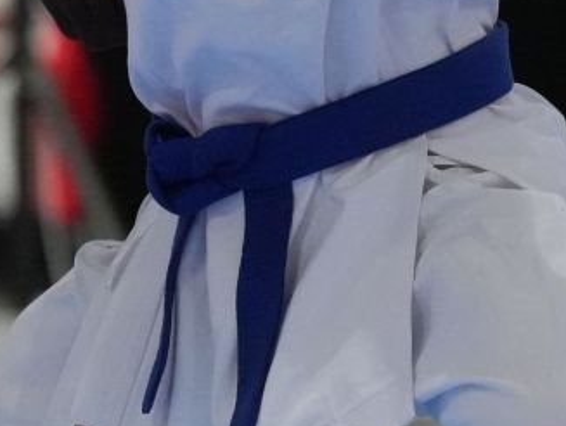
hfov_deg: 3.1
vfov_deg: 2.4
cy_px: 184
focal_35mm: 629
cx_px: 355
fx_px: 10296
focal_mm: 119
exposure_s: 1/500
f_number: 2.8
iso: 6400
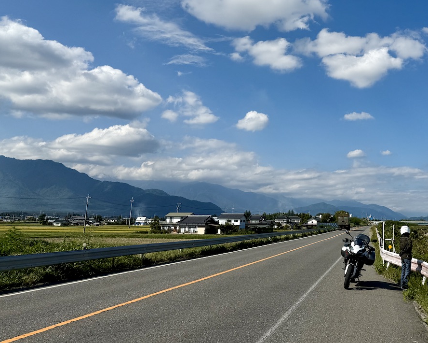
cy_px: 112
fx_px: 481
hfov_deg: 45.7
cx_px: 336
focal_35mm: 38
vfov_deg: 38.7
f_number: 1.78
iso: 80
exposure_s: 1/9091
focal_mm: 6.76
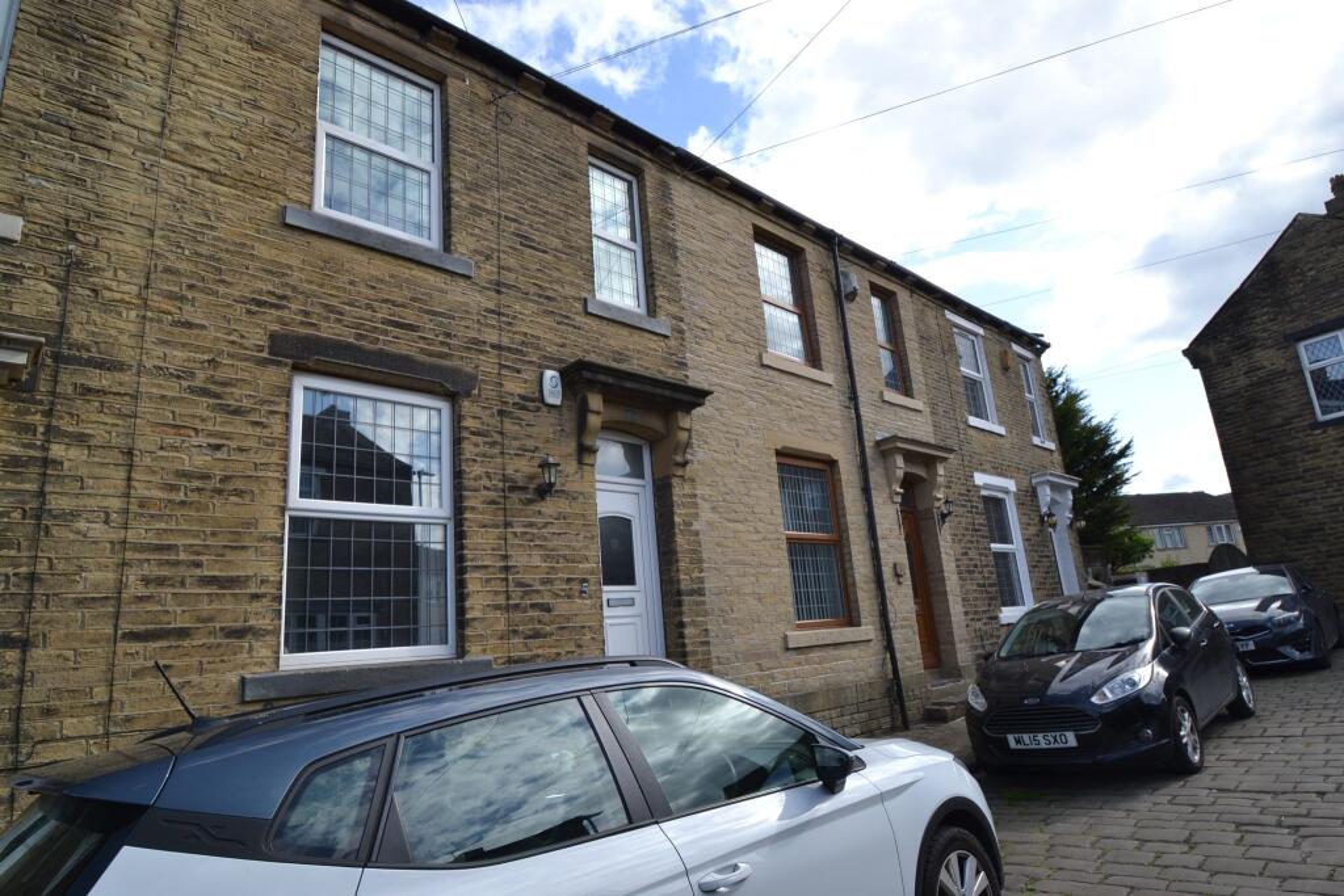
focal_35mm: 20
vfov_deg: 63.2
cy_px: 448
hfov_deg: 85.4
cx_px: 672
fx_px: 728
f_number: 7.1
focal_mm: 13
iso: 100
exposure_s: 1/200
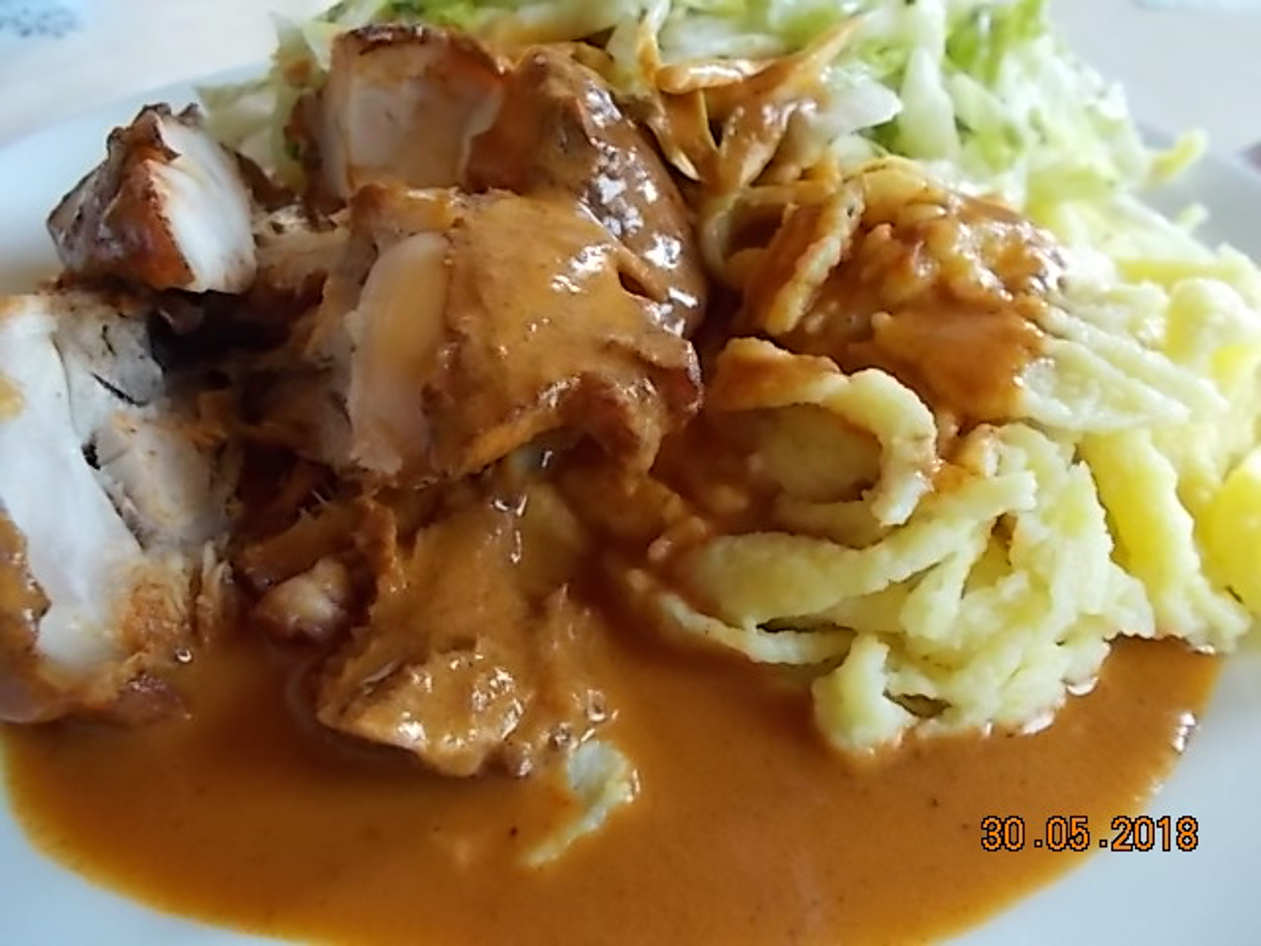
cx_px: 630
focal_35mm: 26
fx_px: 947
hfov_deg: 67.3
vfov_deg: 53.1
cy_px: 473
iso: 200
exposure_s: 1/20
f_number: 3.2
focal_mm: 4.6
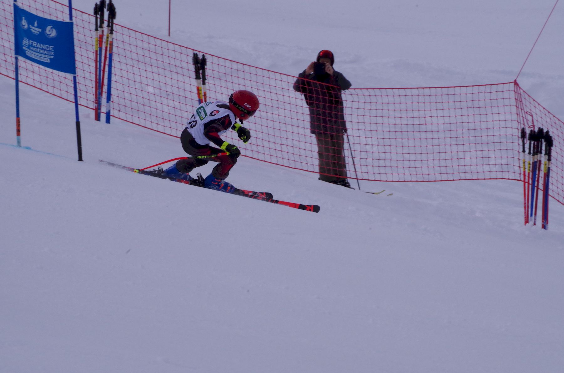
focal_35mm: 300
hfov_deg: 6.9
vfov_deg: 4.6
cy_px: 186
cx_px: 282
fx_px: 4690
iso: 1600
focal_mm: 200
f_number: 22
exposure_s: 1/1250
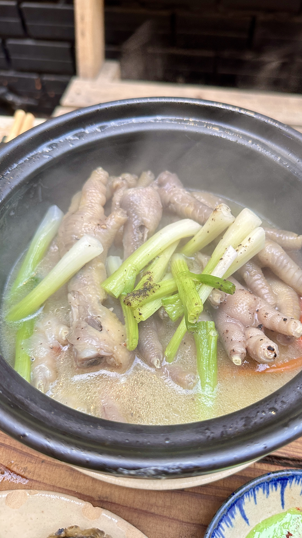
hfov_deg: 42.7
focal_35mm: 27
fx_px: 384
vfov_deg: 69.9
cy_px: 276
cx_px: 178
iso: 250
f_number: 1.78
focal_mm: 6.86
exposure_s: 1/71
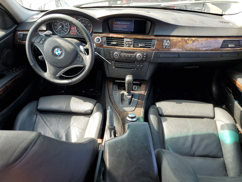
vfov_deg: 53.1
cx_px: 121
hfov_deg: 67.3
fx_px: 182
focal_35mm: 26
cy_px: 91
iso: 50
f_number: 1.5
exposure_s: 1/200
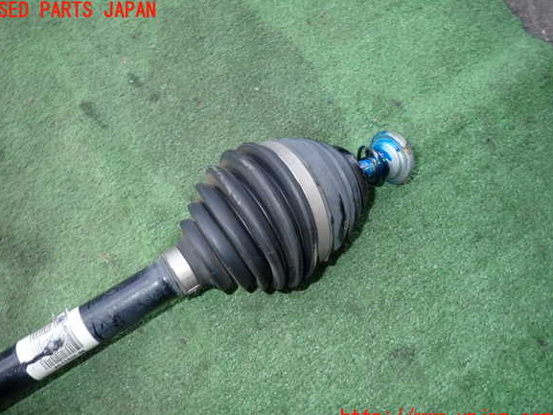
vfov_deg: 53.1
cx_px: 269
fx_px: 415
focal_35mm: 26
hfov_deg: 67.3
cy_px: 215
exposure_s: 1/30
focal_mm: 4.5
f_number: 5.6
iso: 100
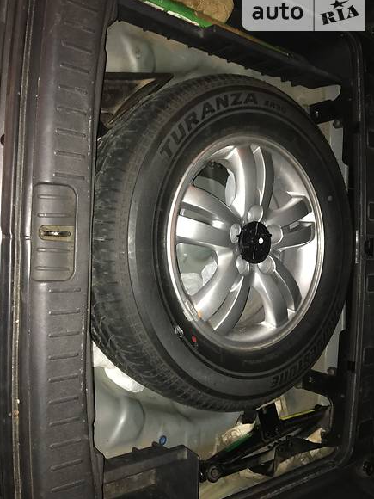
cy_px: 242
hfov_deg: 46.8
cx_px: 185
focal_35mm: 30
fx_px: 432
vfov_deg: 60.0
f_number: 2.2
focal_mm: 4.2
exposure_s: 1/17
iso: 160
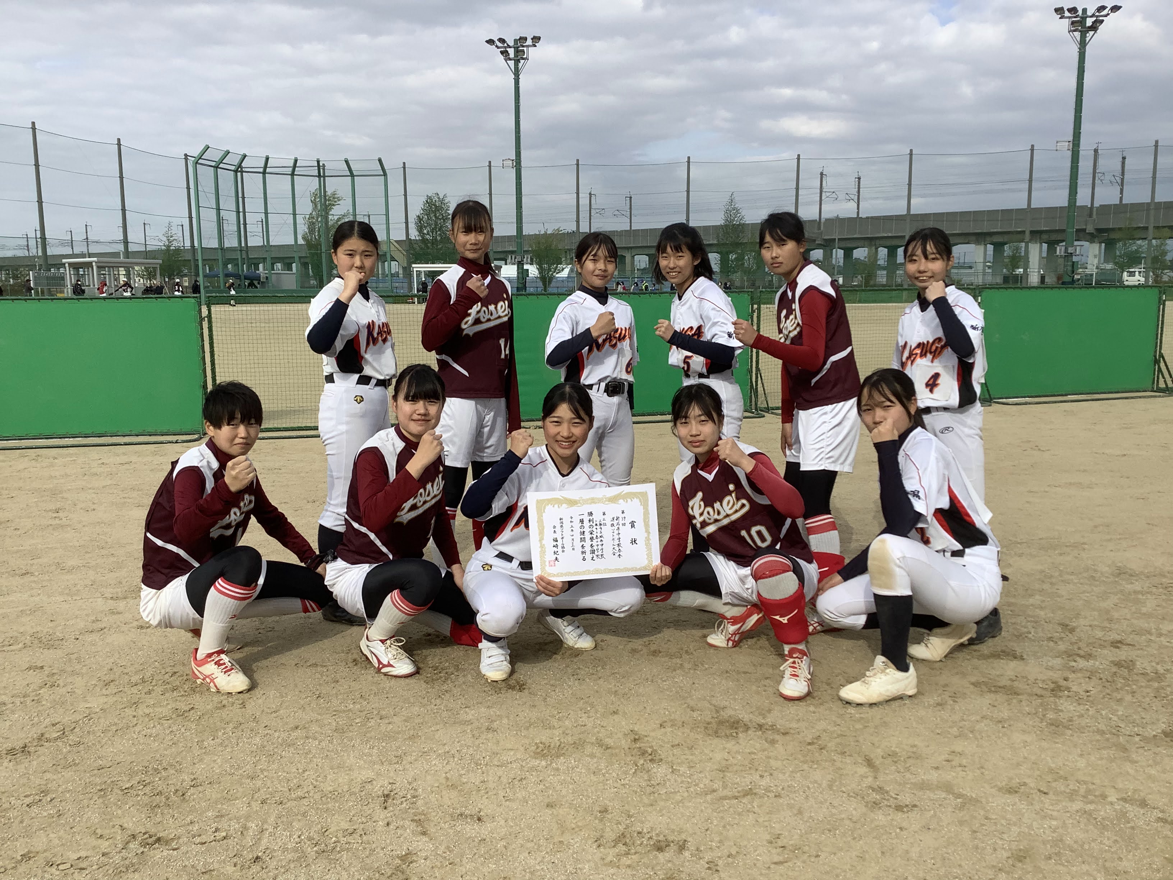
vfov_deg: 45.4
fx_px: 1050
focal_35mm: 31
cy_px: 440
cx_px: 586
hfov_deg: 58.4
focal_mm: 3.3
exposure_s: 1/1217
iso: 25
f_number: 2.4
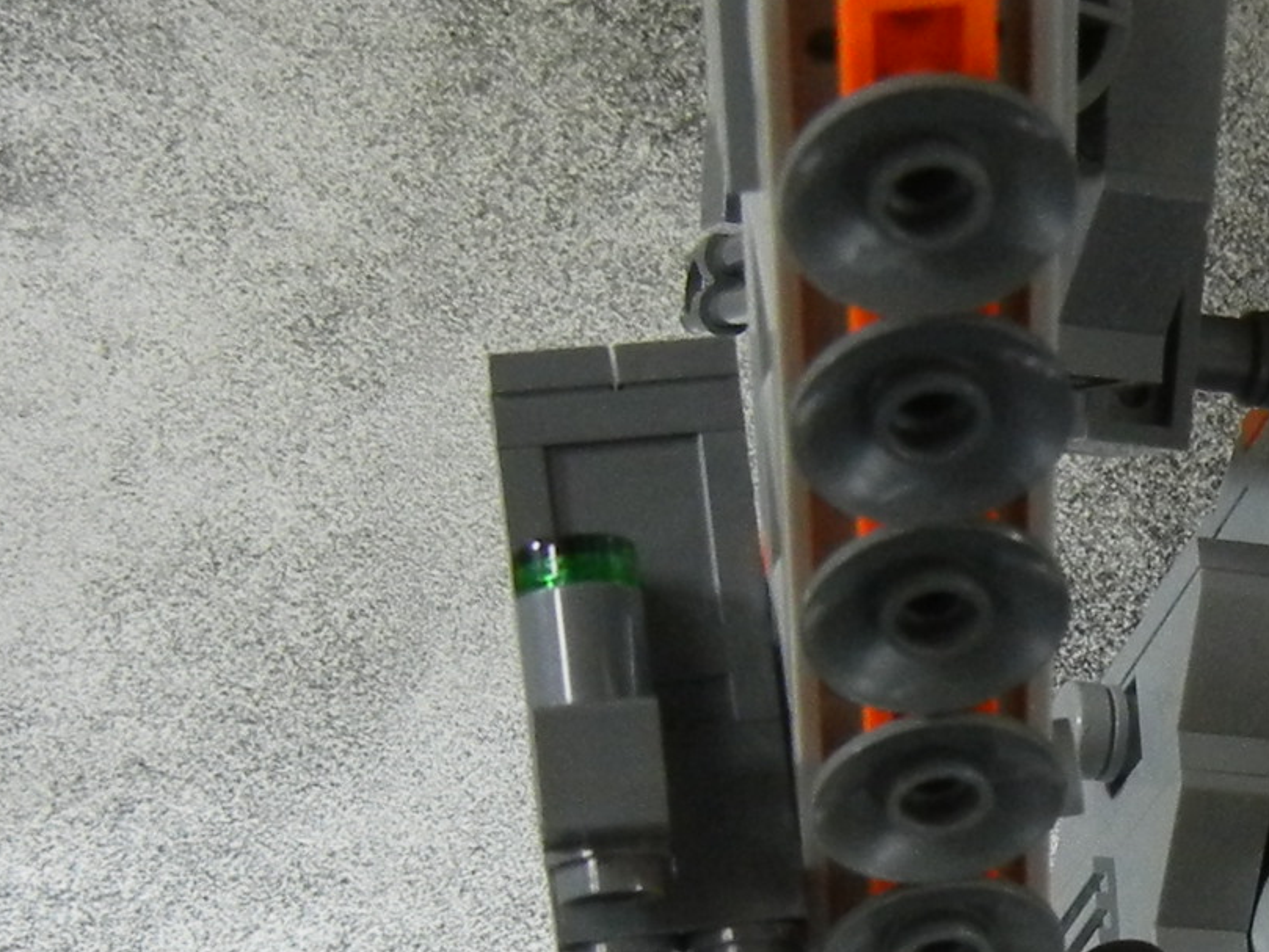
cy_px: 1021
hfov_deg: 15.7
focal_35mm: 121
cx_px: 1489
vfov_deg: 12.1
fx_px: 4436
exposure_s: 1/58.8
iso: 400
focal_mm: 5.4
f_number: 3.5
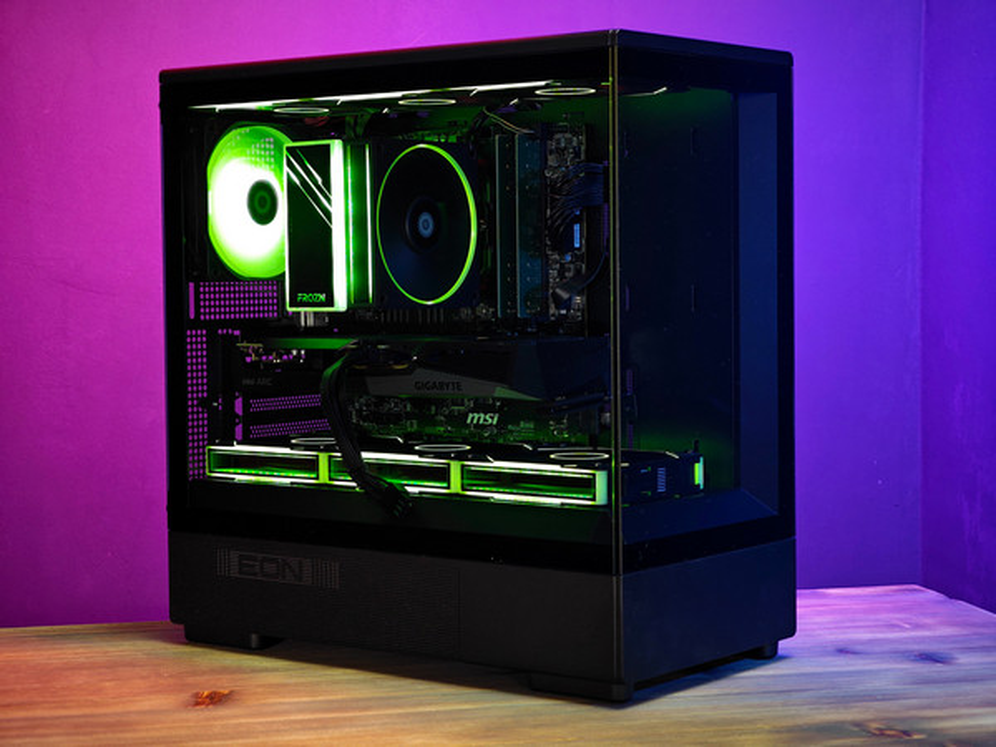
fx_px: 2158
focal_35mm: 75
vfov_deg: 19.6
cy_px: 374
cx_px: 498
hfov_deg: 26.0
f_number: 1.8
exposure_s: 1/1.25
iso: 50
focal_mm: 12.28
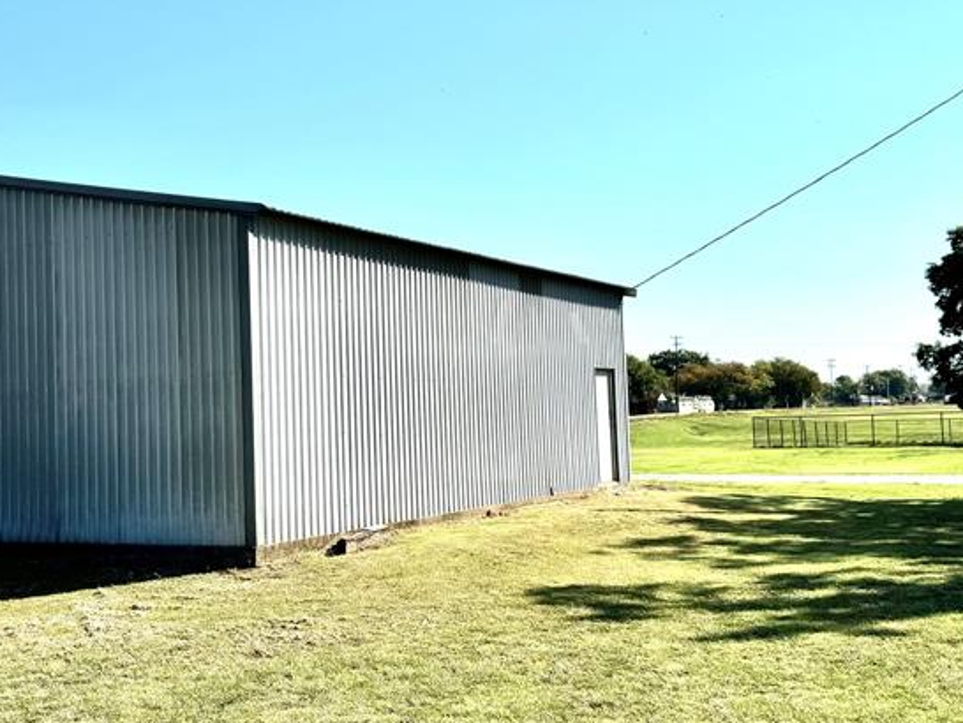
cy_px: 335
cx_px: 356
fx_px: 1252
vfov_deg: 32.2
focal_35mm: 45
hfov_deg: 41.7
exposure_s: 1/7092
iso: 80
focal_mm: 6.76
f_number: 1.78
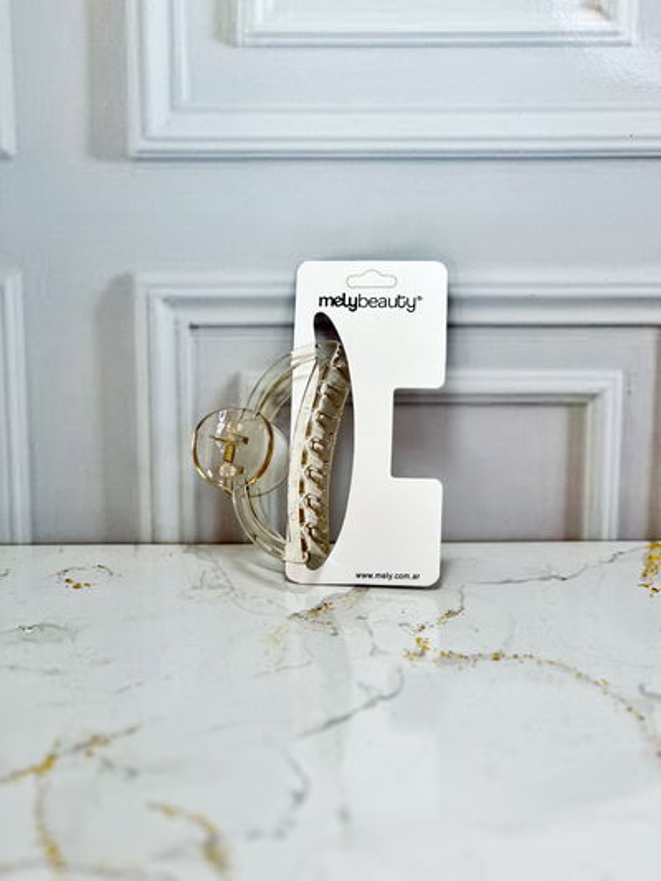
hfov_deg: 19.1
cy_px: 440
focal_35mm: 77
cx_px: 330
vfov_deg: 25.3
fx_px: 1960
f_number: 2.8
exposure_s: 1/100
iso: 80
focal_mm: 9
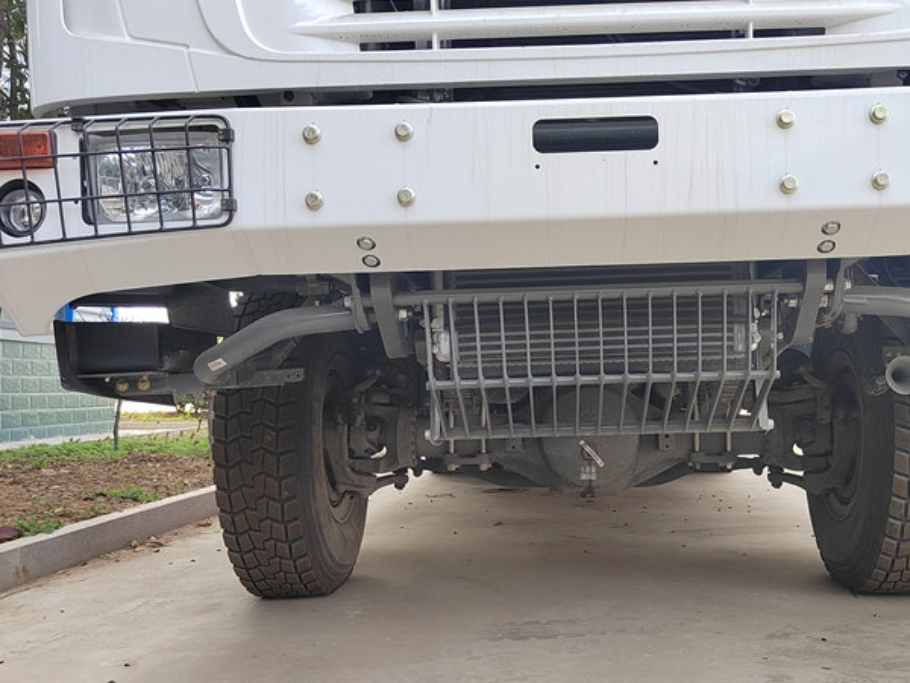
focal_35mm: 36
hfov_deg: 50.7
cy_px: 382
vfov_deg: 39.6
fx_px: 946
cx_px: 581
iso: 179
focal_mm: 5.52
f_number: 1.9
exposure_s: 1/120
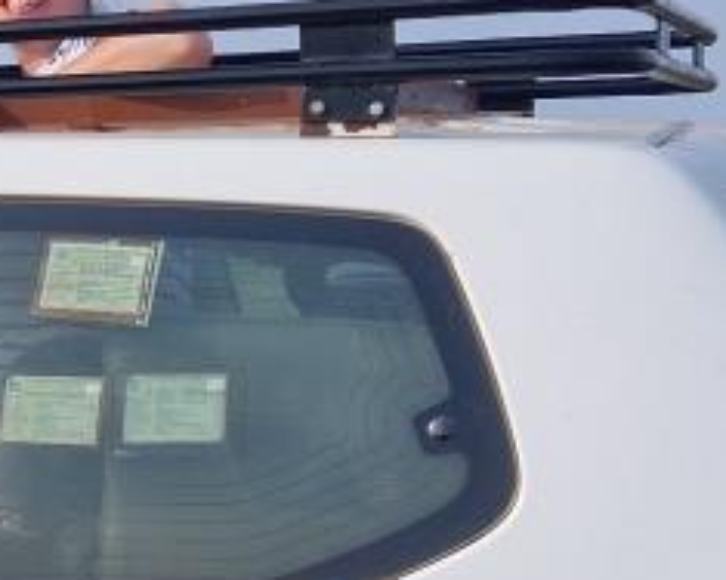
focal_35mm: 98
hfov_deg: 17.9
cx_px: -293
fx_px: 2106
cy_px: 429
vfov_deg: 15.6
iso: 50
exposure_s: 1/1761
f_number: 1.8
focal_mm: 5.4
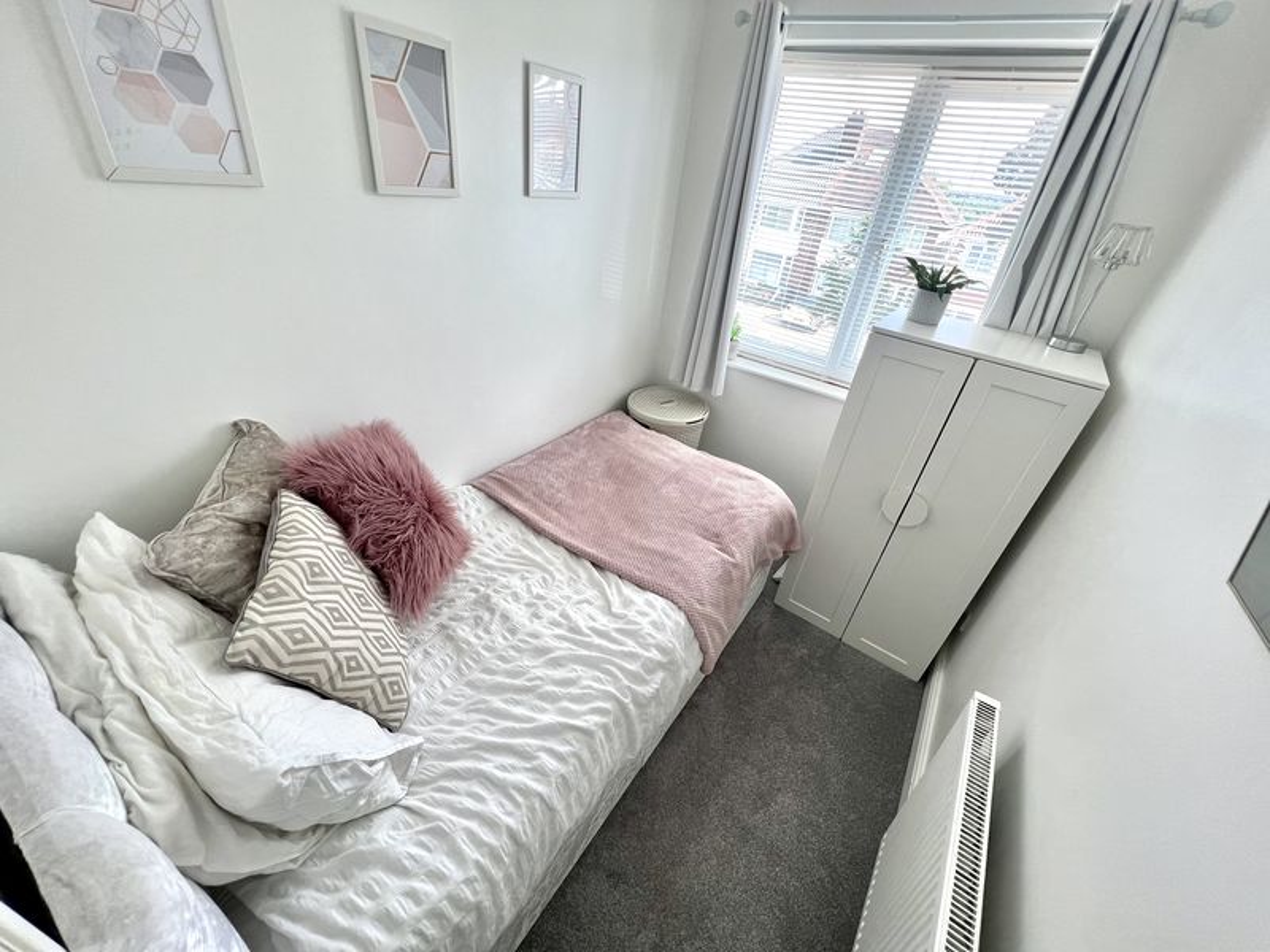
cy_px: 476
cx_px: 635
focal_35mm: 13
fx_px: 477
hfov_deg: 106.2
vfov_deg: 89.9
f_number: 1.8
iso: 40
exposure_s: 1/99
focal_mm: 1.57
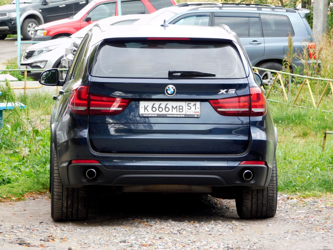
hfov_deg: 8.5
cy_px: 125
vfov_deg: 6.4
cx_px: 166
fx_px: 2232
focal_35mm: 232
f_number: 5.6
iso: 125
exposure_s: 1/30
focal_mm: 41.3
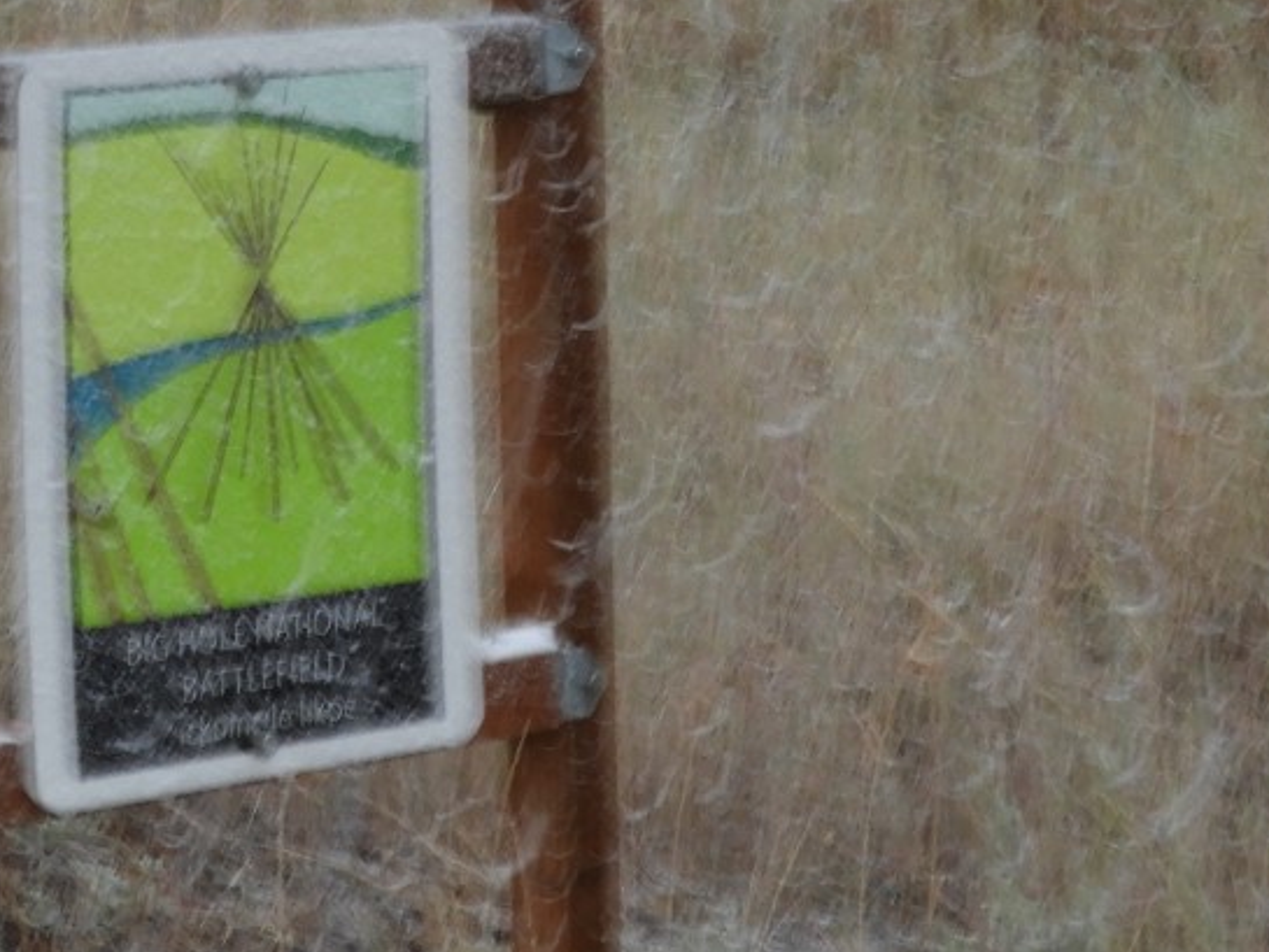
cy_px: 21
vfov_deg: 8.0
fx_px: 6783
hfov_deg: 10.6
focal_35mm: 185
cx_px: 224
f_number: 4.5
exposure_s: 1/40
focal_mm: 12.5
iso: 100
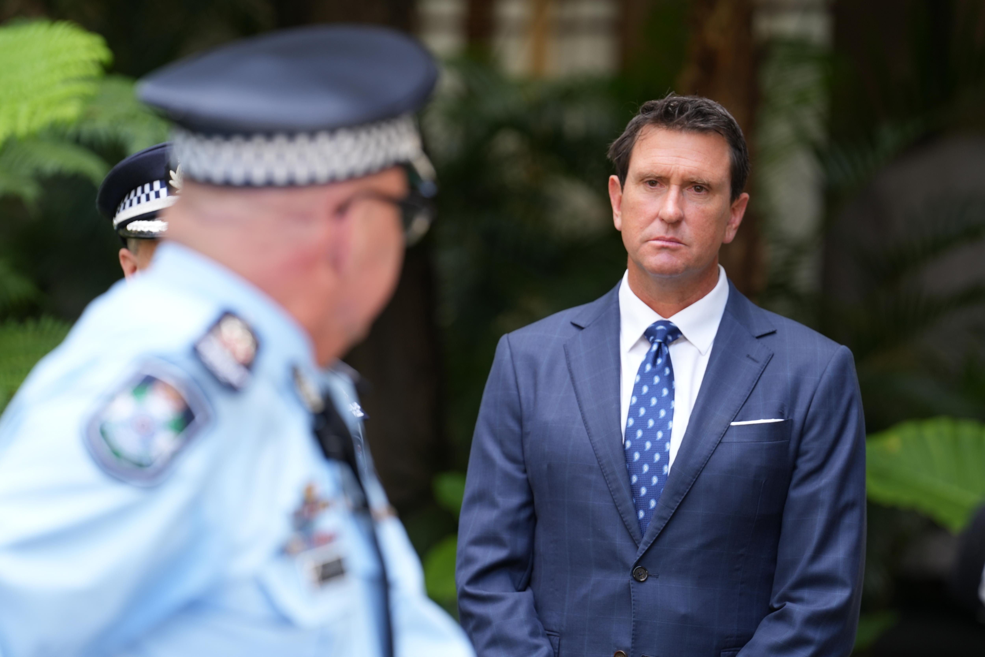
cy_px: 328
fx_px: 5472
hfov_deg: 10.3
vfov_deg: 6.9
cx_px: 492
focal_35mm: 200
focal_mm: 200
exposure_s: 1/200
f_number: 4
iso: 250
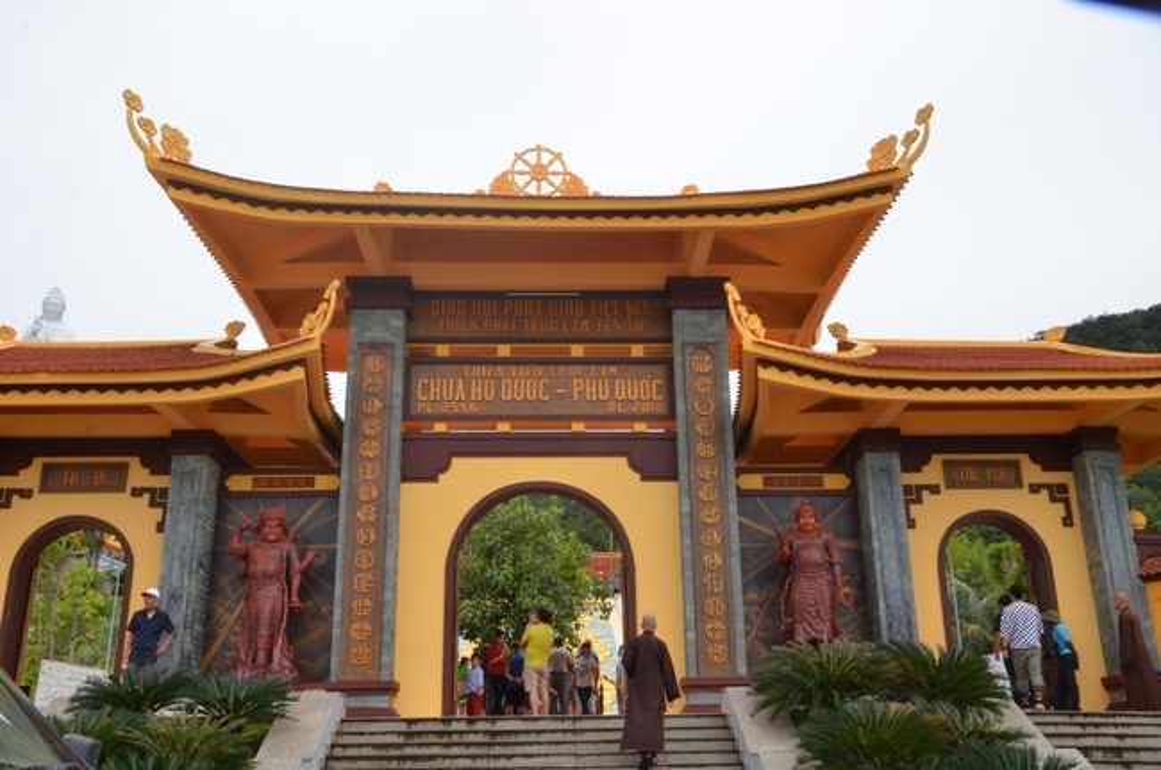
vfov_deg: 36.7
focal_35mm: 36
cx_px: 580
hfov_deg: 53.2
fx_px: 1159
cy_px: 385
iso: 1000
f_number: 25
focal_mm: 24
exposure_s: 1/250
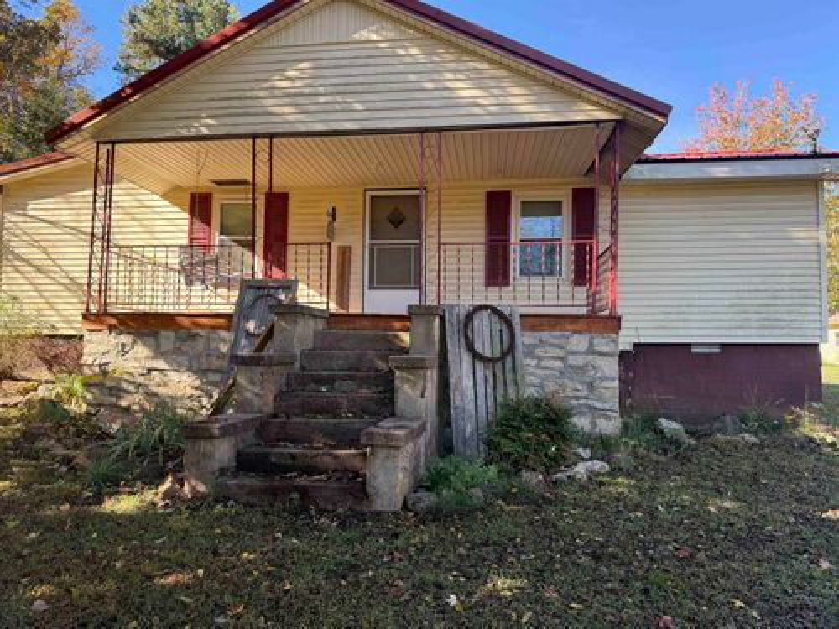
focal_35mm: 24
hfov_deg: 71.6
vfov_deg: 56.8
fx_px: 582
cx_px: 420
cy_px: 314
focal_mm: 6.76
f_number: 1.78
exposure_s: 1/671
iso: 100
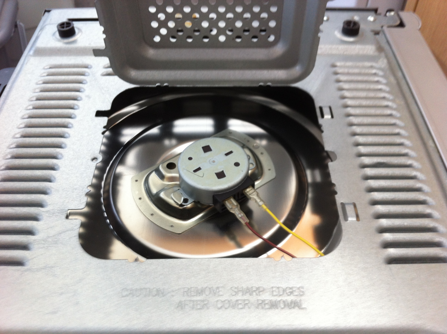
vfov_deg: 40.6
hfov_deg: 52.7
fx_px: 451
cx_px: 224
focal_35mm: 35
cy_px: 167
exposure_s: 1/17
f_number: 2.8
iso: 80
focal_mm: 3.85
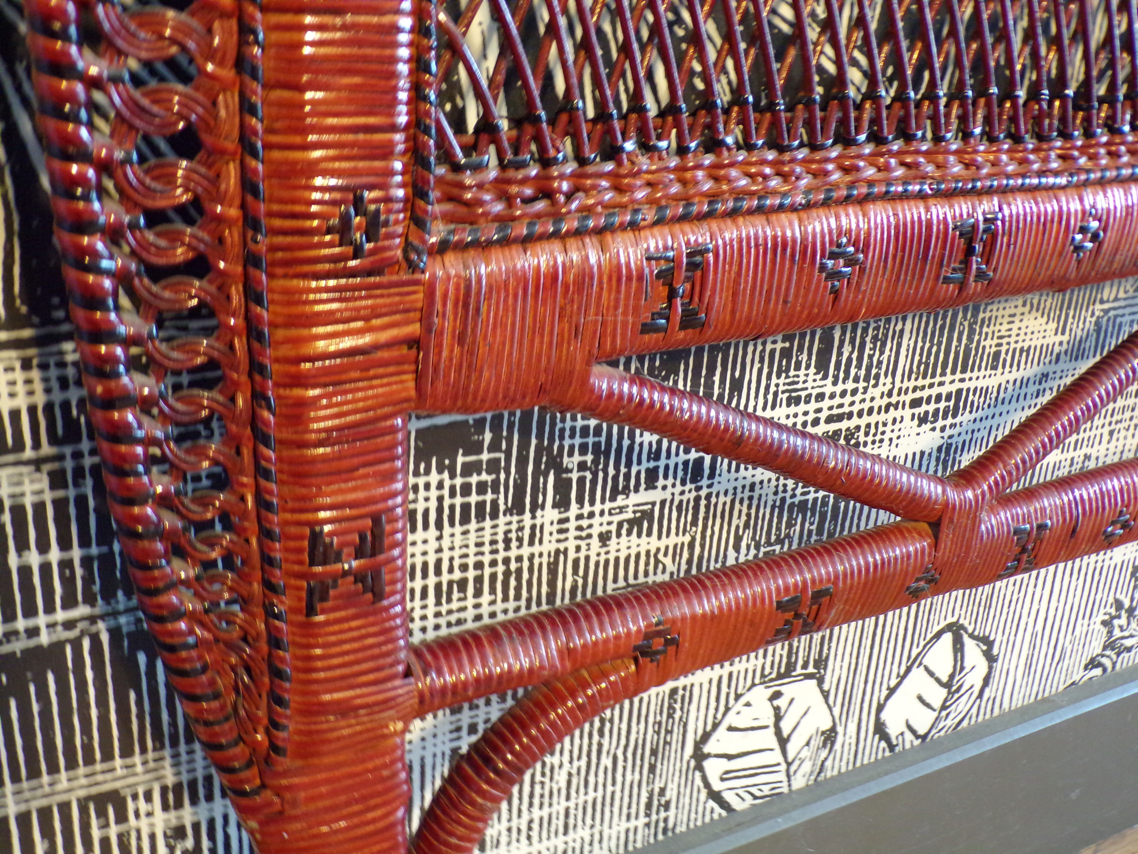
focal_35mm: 37
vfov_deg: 38.7
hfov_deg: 50.1
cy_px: 427
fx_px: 1216
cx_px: 569
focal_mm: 6.6
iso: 400
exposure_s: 1/6
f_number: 3.3
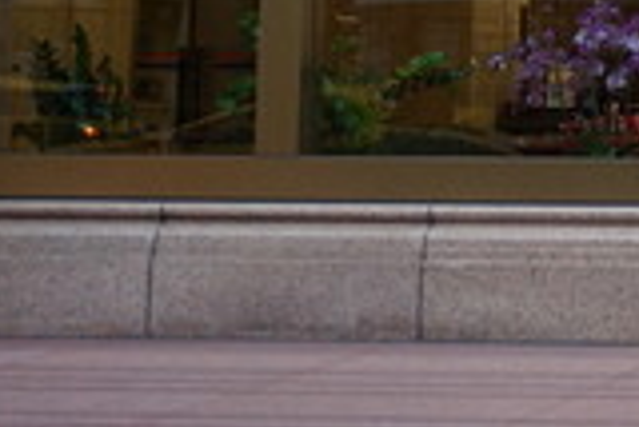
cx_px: 1018
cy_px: -365
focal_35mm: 174
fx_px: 3089
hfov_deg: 11.2
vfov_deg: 7.6
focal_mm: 31
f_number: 5
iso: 1000
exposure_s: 1/160
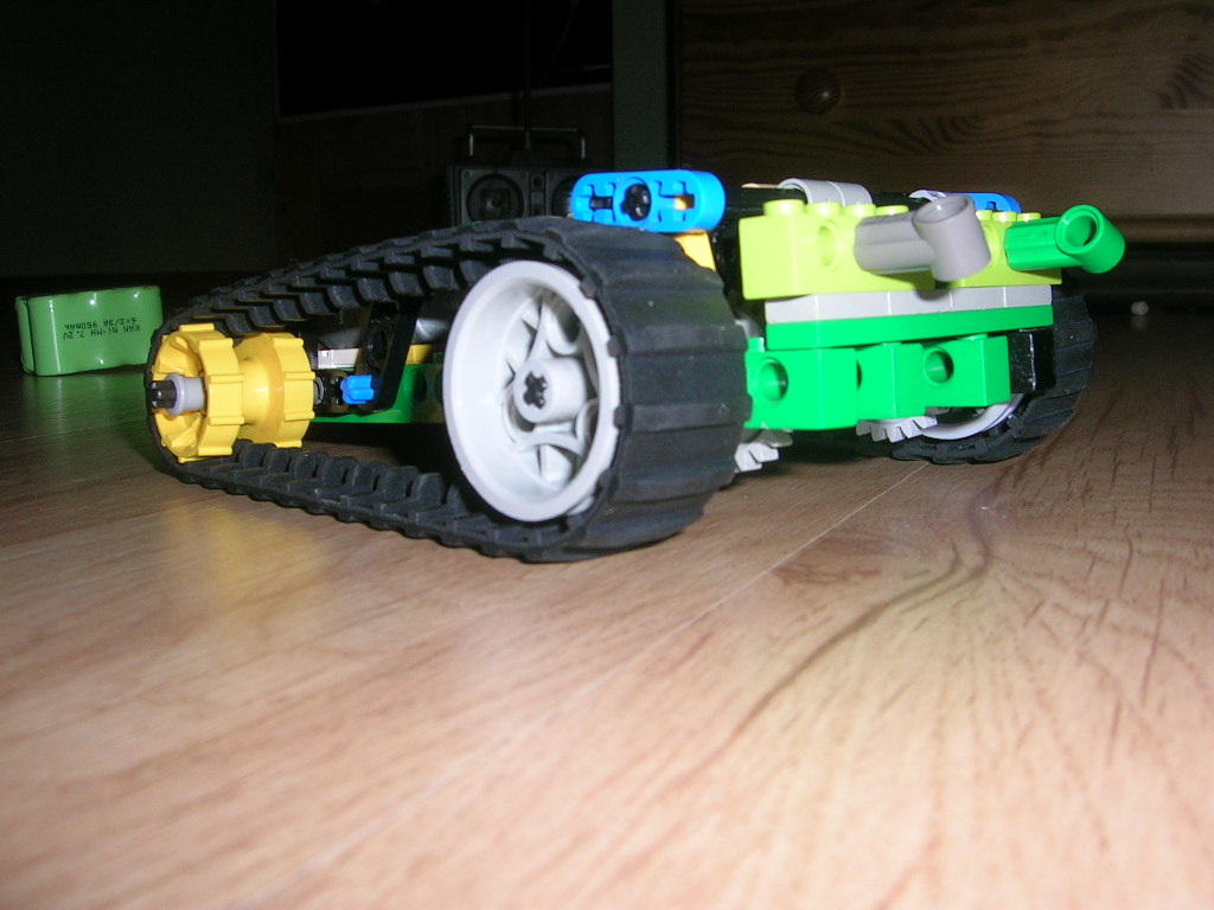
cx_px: 607
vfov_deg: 40.7
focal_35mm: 35
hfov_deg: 52.6
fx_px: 1227
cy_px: 455
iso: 50
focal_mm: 5.4
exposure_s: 1/60.1
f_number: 4.8
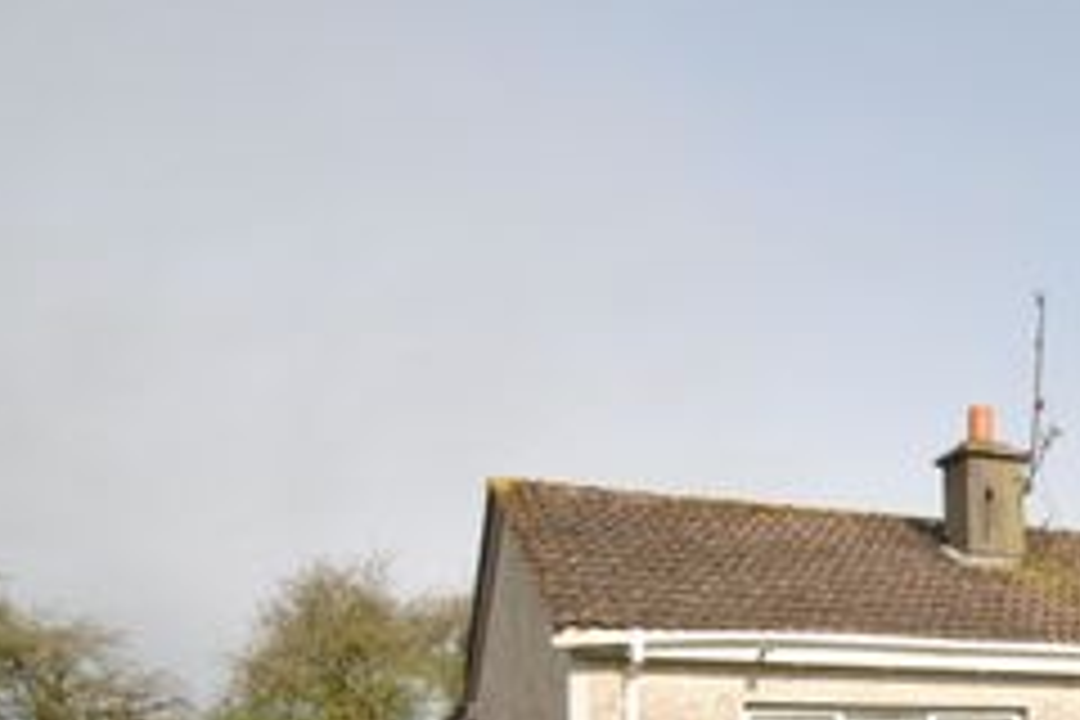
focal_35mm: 45
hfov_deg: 38.7
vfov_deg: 27.6
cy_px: 765
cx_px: 1080
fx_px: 1350
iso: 100
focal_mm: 10
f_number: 3.5
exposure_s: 1/1000
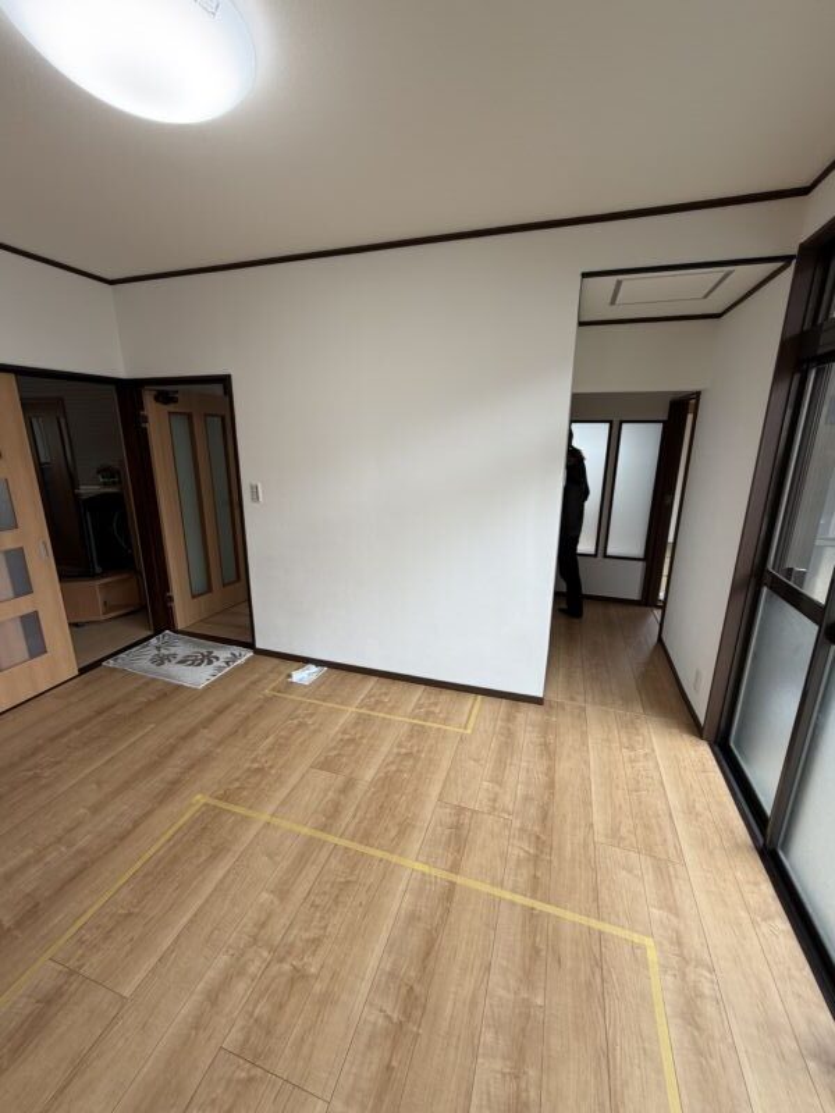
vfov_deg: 102.1
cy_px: 556
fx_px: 450
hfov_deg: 85.7
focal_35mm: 14
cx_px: 418
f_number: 2.2
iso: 100
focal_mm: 2.22
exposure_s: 1/121
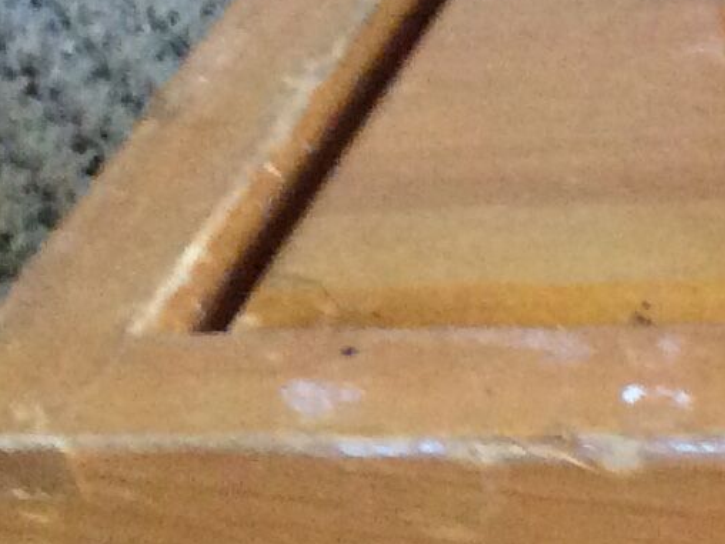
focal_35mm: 163
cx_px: 1663
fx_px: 3414
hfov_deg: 10.6
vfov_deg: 8.8
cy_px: 938
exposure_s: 1/25
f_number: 2.4
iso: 160
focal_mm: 3.3
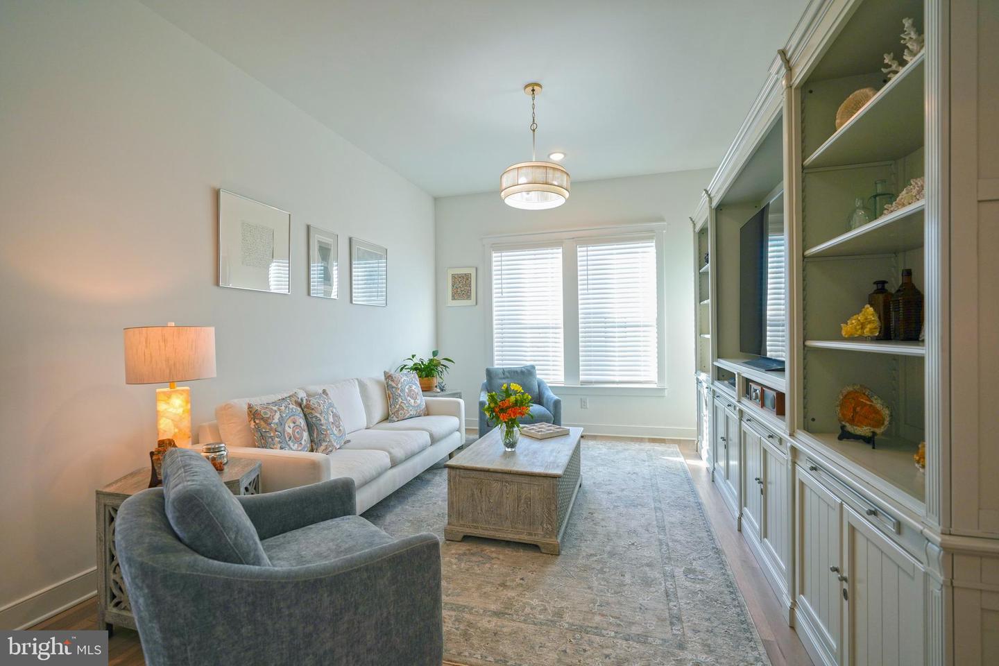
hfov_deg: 96.7
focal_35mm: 16
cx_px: 500
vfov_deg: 73.7
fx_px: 444
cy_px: 333
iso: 320
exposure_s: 1/160
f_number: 4
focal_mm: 16
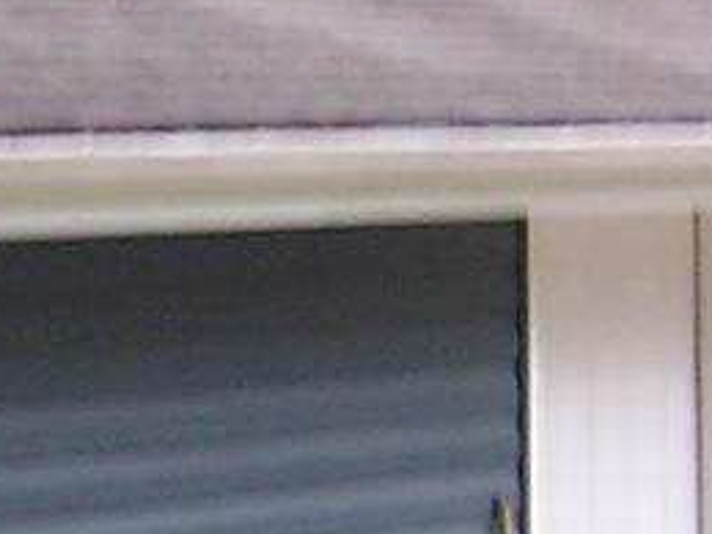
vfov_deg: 5.7
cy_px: 628
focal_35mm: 261
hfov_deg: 7.5
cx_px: -170
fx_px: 5366
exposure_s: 1/60
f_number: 3.4
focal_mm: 5.5
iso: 80
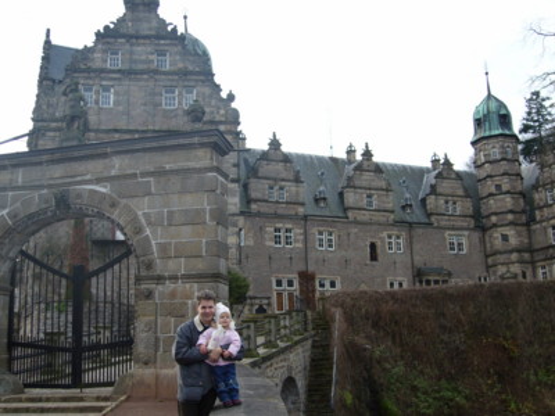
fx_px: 657
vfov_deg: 35.1
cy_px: 208
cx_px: 278
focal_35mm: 41
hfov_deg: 45.8
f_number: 3.1
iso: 64
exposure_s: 1/160
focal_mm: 6.8
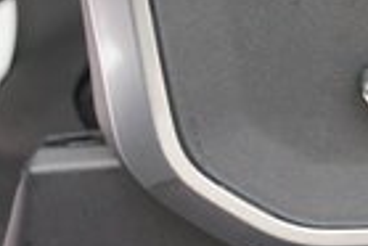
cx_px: 503
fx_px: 1463
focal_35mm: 143
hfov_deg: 13.7
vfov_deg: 9.2
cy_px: -171
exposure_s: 1/160
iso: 1000
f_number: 4
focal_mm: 31
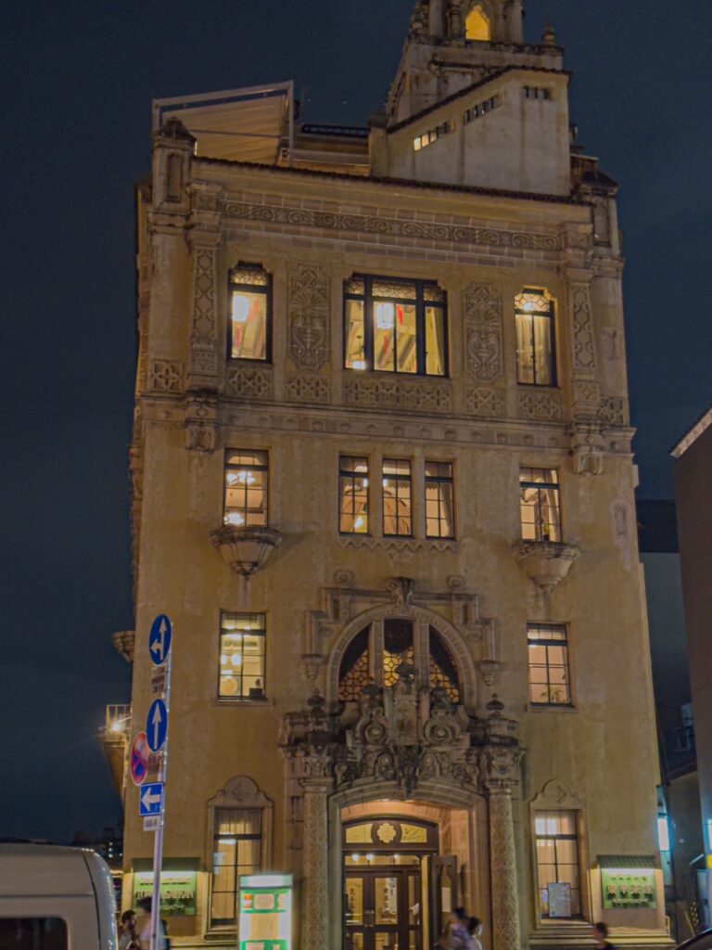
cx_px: 356
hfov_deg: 30.3
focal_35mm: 48
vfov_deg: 39.7
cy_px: 475
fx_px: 1316
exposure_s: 1/25
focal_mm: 6.86
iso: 640
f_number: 1.8
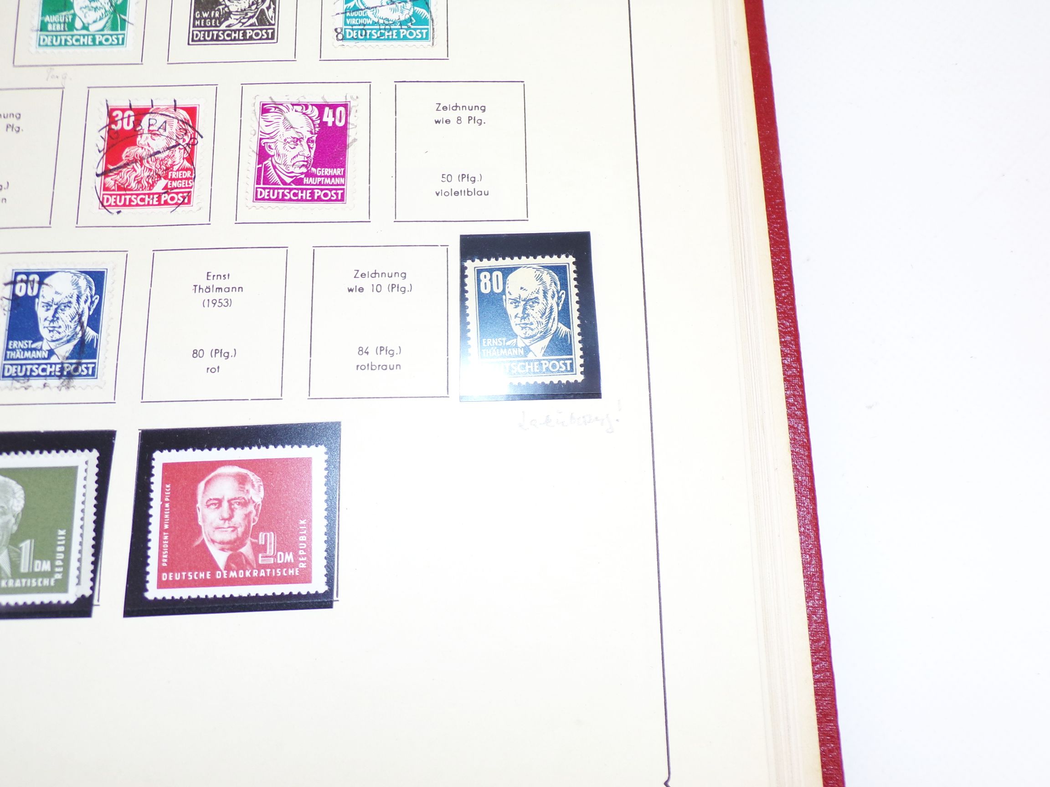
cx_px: 525
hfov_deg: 56.8
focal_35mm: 32
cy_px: 394
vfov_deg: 44.2
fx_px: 971
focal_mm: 5.8
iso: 80
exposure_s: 1/56
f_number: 3.2
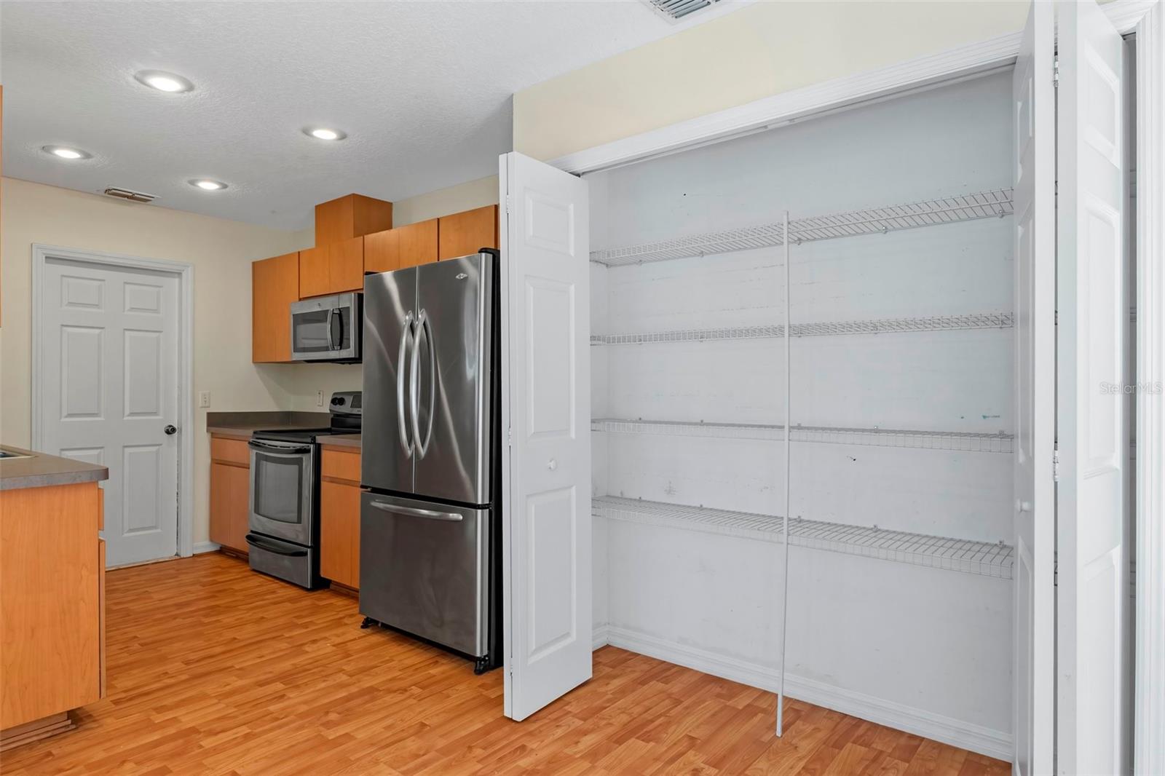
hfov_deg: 81.2
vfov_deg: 59.5
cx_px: 582
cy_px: 388
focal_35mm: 21
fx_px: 679
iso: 1000
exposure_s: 1/8
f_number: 8
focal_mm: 14
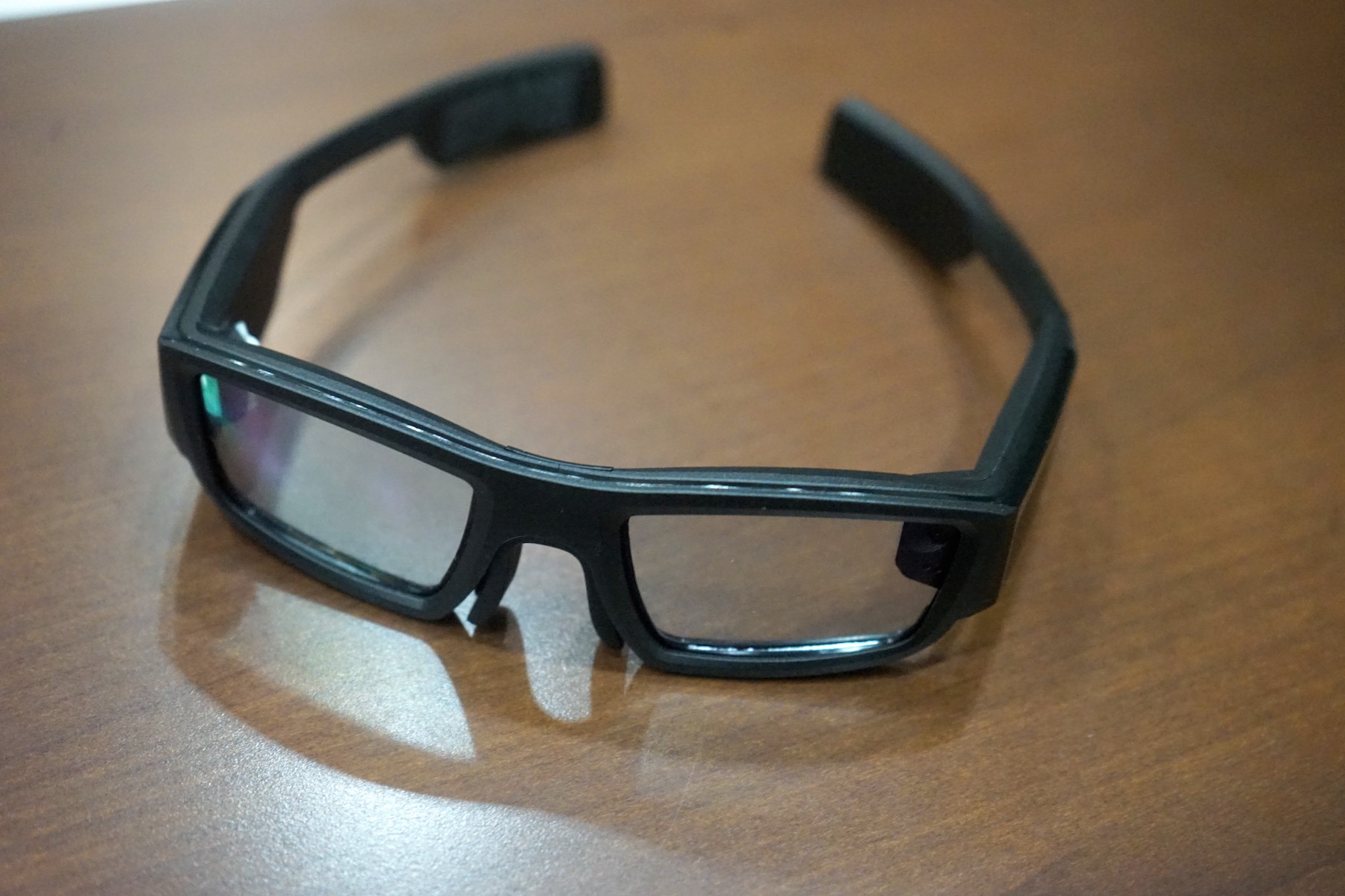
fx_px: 1606
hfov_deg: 45.4
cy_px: 448
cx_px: 672
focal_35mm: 43
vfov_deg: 31.2
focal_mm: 43
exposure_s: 1/160
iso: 6400
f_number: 4.5
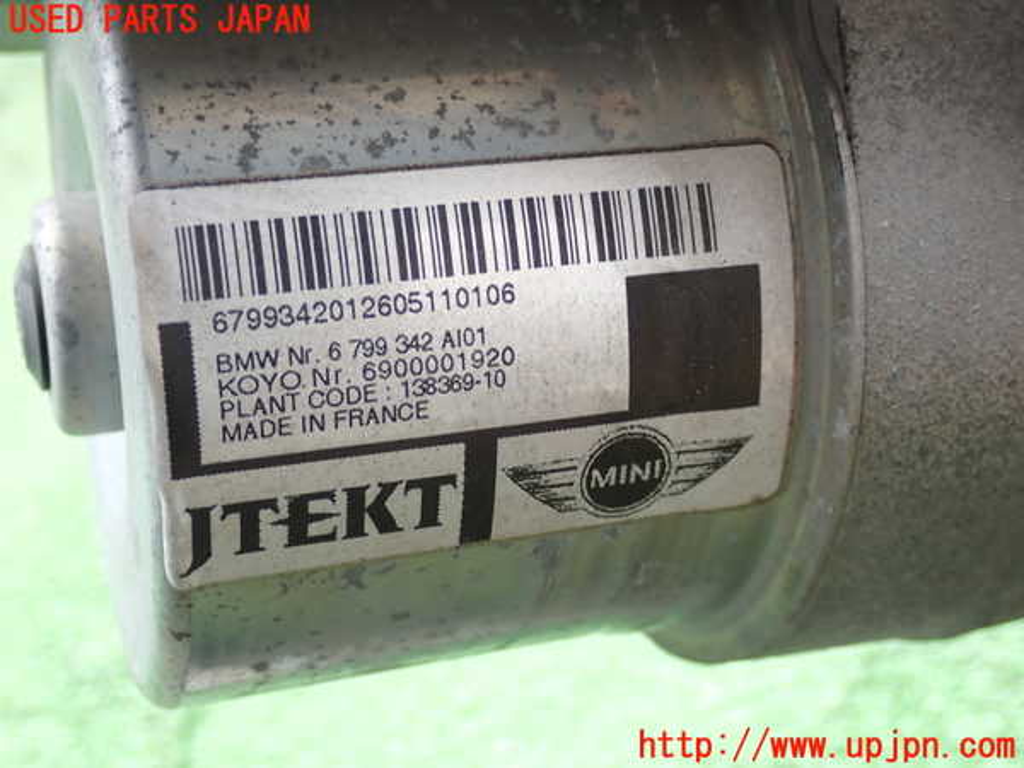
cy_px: 384
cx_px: 512
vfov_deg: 27.0
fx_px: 1597
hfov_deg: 35.5
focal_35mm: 54
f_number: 3.3
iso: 125
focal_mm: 9.65
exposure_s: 1/100
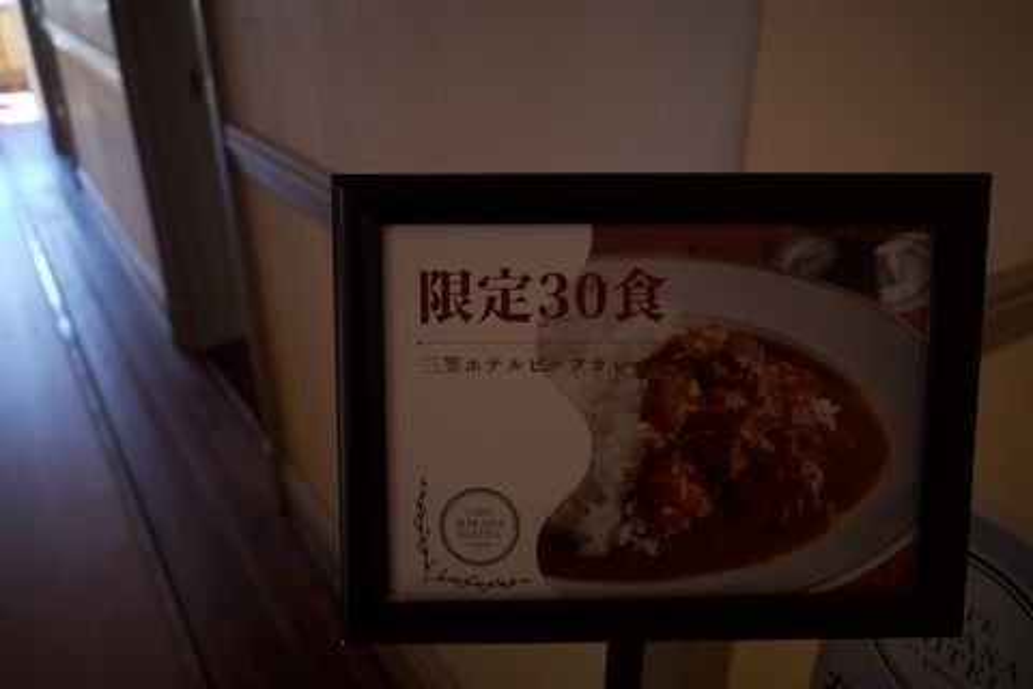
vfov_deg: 46.4
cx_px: 516
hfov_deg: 65.5
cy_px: 344
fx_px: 803
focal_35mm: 28
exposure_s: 1/30
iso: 320
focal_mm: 18.3
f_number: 2.8
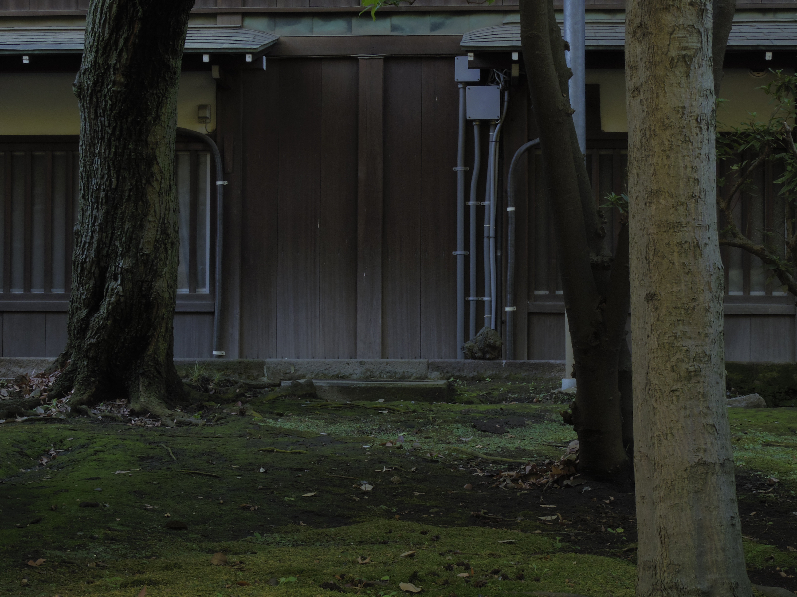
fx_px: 1589
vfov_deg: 21.3
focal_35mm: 69
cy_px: 298
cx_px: 398
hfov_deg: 28.2
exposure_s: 1/8
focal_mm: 12.4
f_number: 8
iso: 100
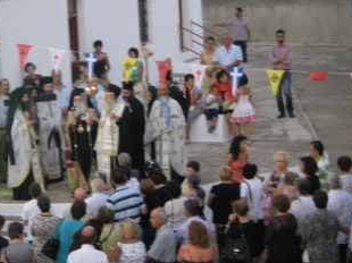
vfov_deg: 9.1
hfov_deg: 12.2
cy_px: 135
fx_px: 1646
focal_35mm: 162
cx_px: 110
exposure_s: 1/15
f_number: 4.1
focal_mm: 18.5
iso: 800
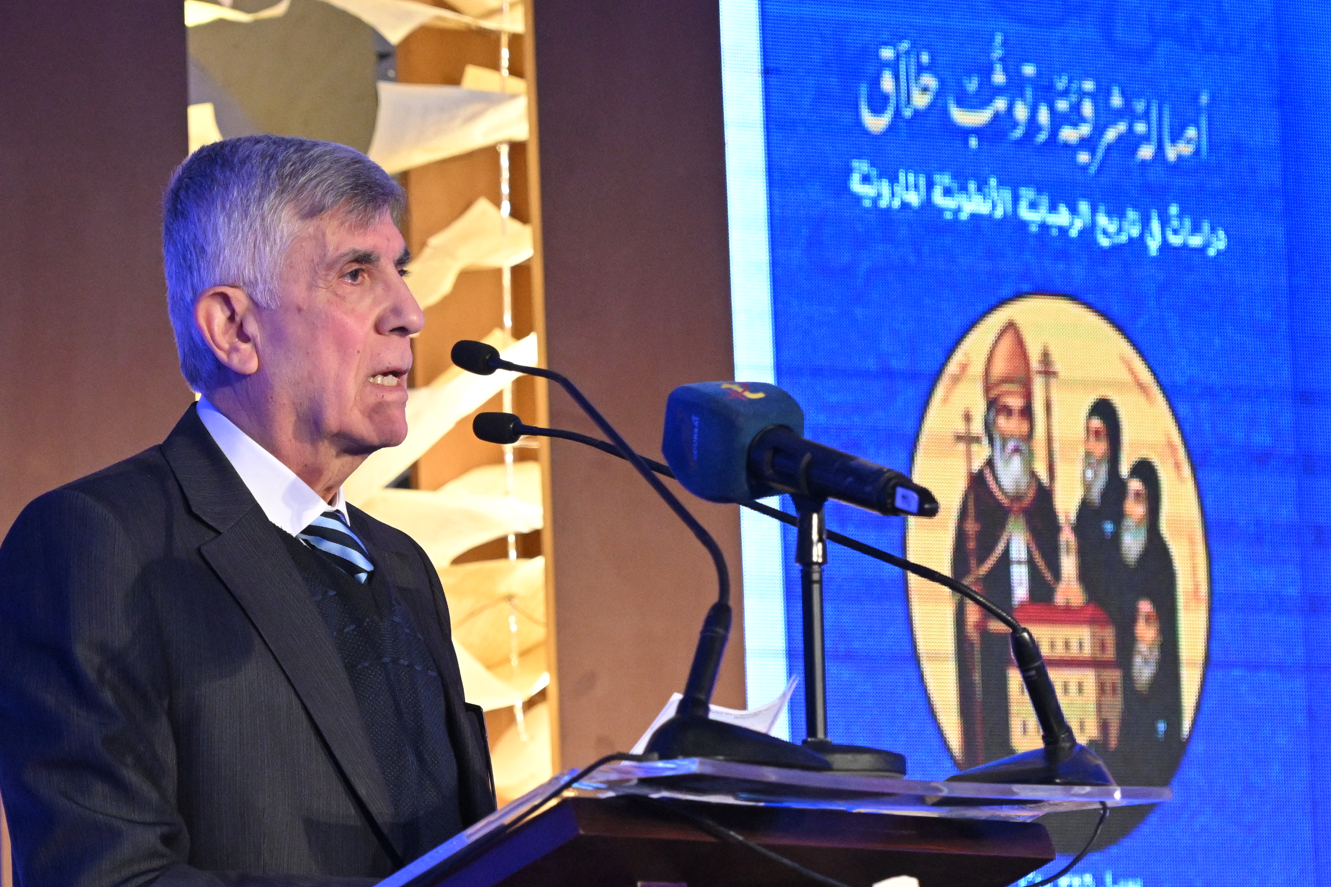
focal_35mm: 257
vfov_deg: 5.3
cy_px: 573
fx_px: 9502
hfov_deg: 8.0
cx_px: 644
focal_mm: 120
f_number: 4.5
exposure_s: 1/250
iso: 4000
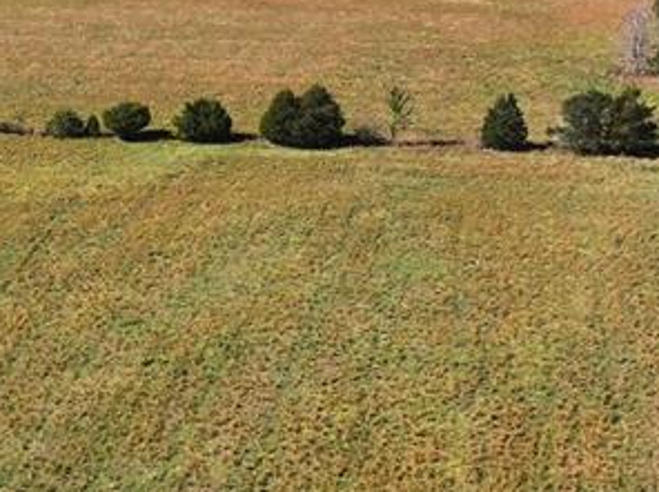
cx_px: 51
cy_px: 127
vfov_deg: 17.6
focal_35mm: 83
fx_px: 1578
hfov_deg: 22.9
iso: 150
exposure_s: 1/2000
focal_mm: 12.29
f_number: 2.8
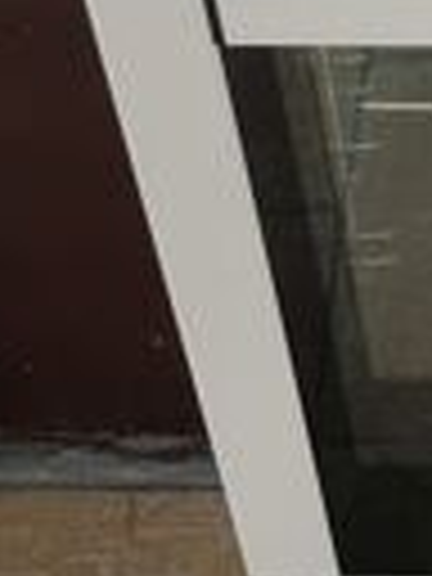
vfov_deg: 15.1
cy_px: 162
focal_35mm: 130
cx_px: 680
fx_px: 2163
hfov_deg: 10.9
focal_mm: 5.4
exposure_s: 1/50
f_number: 1.8
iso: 400
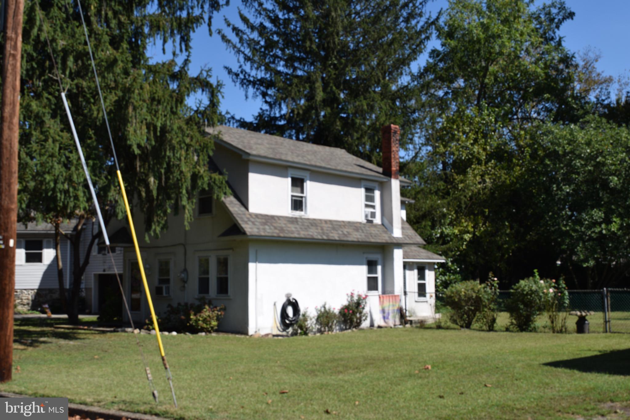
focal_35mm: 39
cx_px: 315
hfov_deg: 49.6
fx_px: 682
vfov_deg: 34.2
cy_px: 210
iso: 200
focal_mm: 26
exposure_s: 1/400
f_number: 10
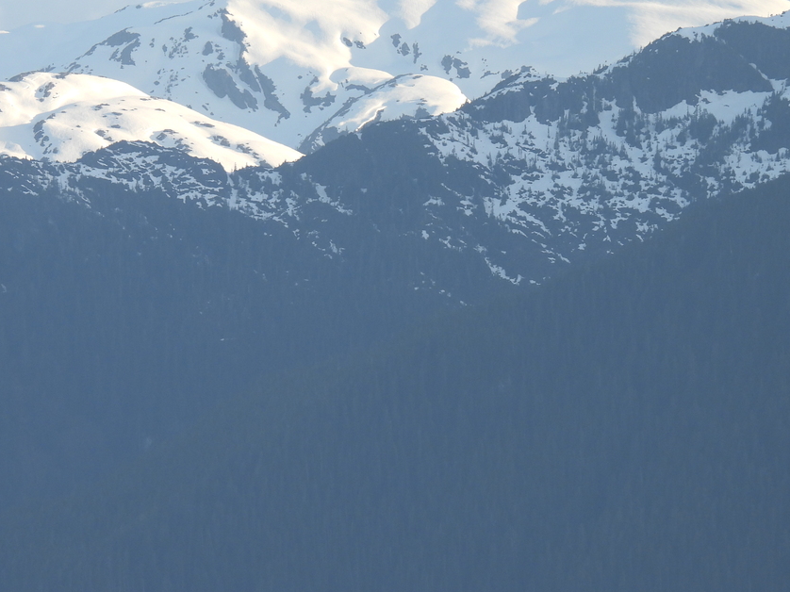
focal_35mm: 489
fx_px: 11157
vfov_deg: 3.0
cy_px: 324
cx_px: 257
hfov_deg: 4.1
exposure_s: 1/250
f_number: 5
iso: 100
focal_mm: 57.1
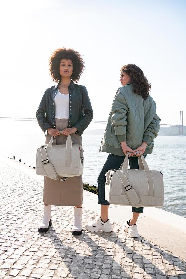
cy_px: 140
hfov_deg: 42.3
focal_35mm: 31
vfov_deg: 60.3
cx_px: 93
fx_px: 240
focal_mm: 31
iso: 400
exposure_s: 1/1000
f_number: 6.3
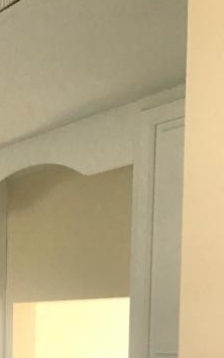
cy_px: 375
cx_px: -59
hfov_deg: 17.3
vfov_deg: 27.0
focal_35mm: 71
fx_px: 693
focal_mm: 3.3
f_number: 2.4
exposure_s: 1/30
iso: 100
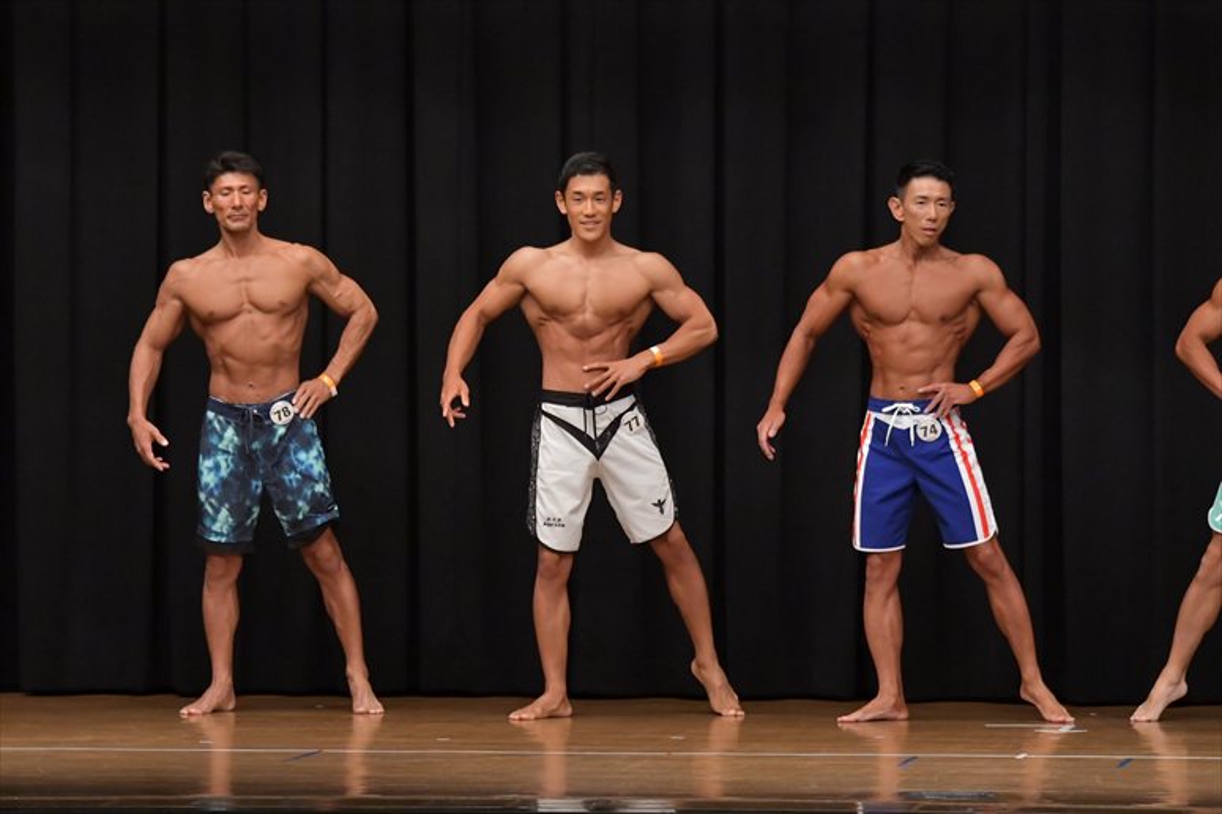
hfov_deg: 10.2
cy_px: 407
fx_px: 6854
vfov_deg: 6.8
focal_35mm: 202
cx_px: 611
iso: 6400
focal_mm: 135
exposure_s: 1/400
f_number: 5.6
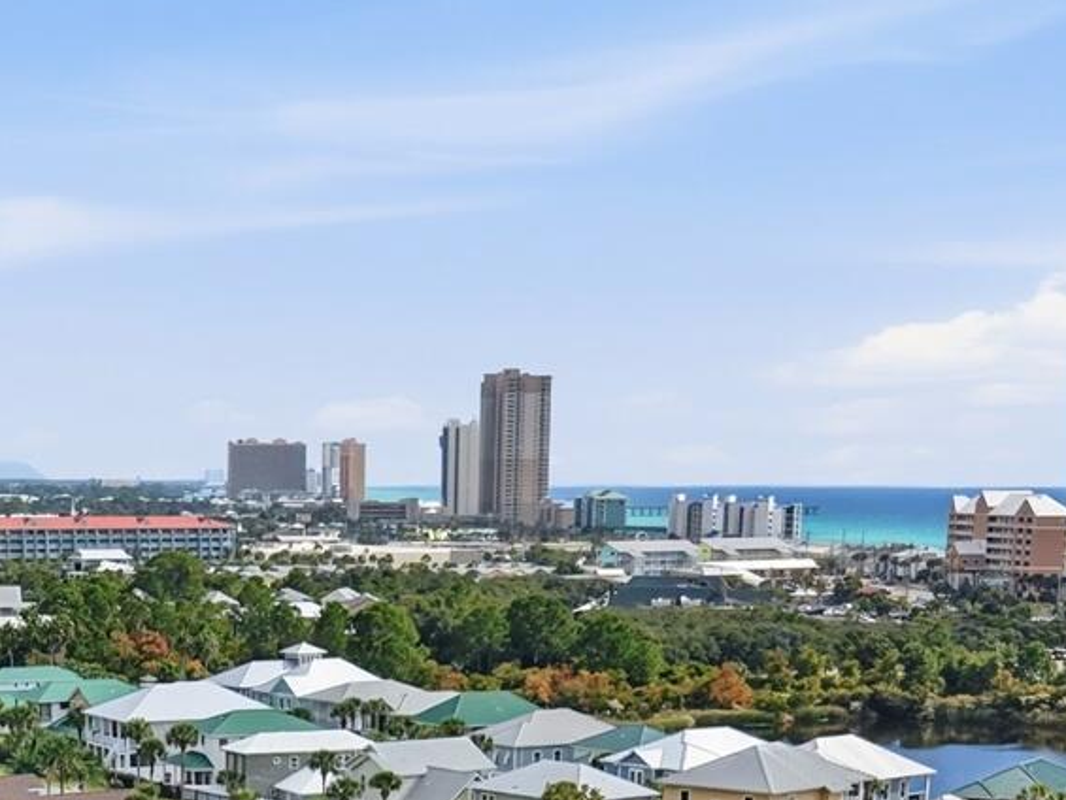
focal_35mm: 85
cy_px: 1249
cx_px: 315
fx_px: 2618
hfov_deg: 22.9
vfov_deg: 15.8
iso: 130
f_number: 1.8
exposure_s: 1/80
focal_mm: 8.7
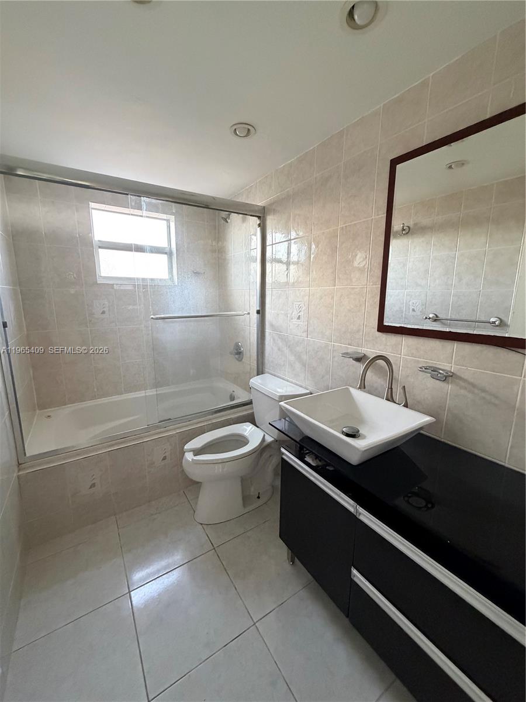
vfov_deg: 102.1
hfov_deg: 85.7
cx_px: 263
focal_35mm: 14
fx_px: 284
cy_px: 351
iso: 640
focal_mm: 2.22
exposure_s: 1/60
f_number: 2.2
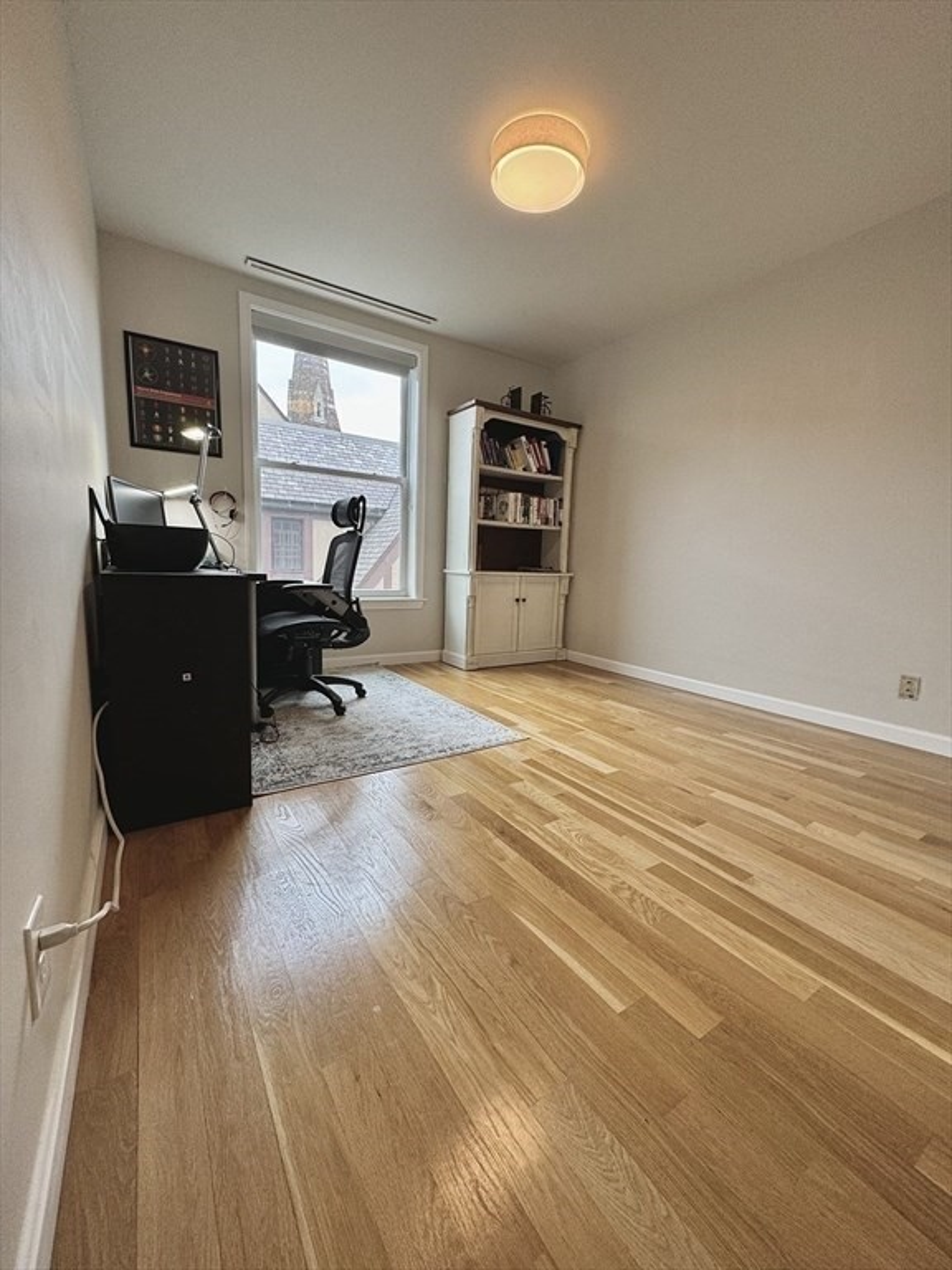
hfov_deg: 85.7
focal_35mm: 14
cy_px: 635
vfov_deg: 102.1
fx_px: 513
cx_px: 476
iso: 100
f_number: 2.2
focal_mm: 2.22
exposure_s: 1/120
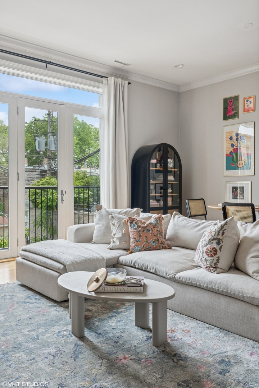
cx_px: 130
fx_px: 324
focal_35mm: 30
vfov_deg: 61.9
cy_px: 194
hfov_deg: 43.6
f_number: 9
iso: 320
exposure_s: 1/40
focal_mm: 20
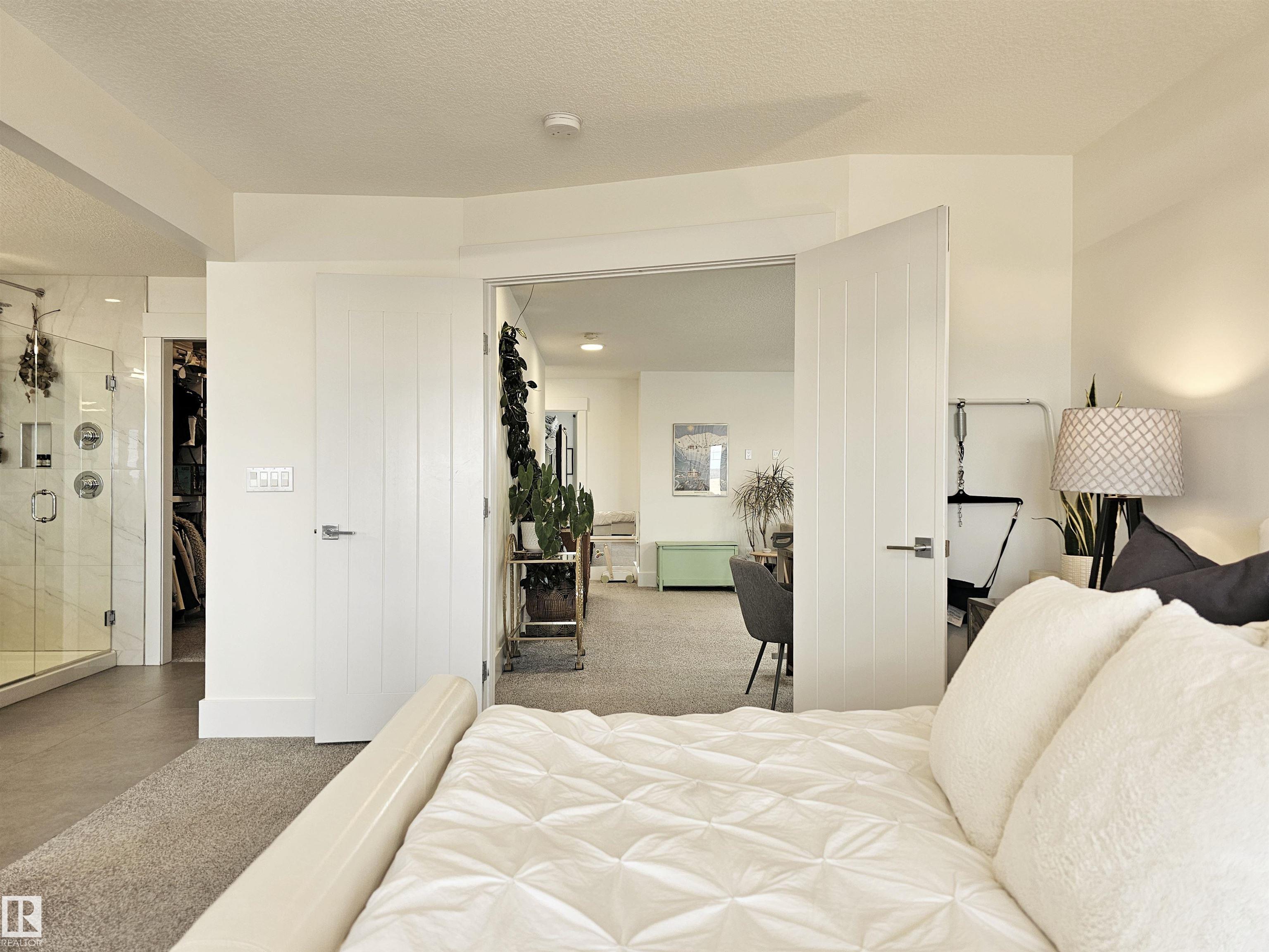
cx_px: 634
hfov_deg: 73.9
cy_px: 476
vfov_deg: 58.9
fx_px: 843
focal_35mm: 23
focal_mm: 6.3
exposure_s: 1/120
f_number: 1.7
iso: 80
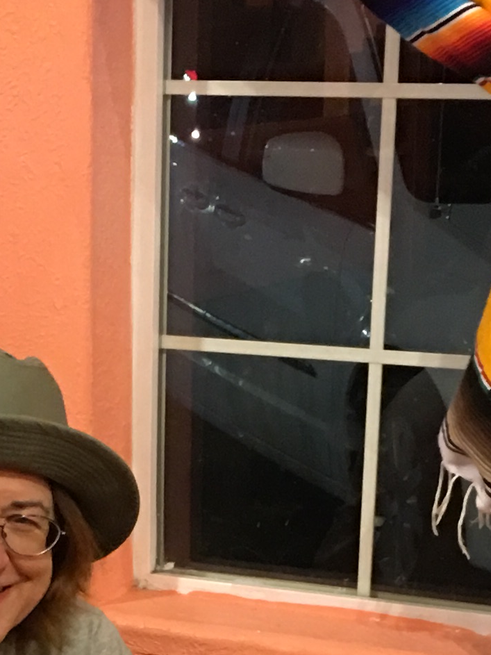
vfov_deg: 14.9
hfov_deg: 11.9
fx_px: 2346
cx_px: 49
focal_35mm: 124
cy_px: 932
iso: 100
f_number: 2.2
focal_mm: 4.15
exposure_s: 1/4
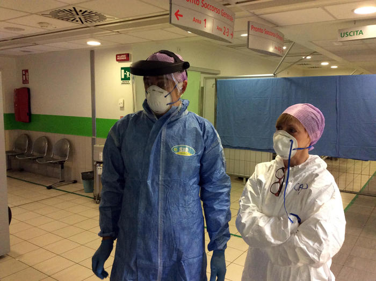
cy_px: 140
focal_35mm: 32
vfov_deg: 44.1
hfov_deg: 56.9
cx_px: 188
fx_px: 347
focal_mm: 3.3
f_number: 2.4
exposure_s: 1/25
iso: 200
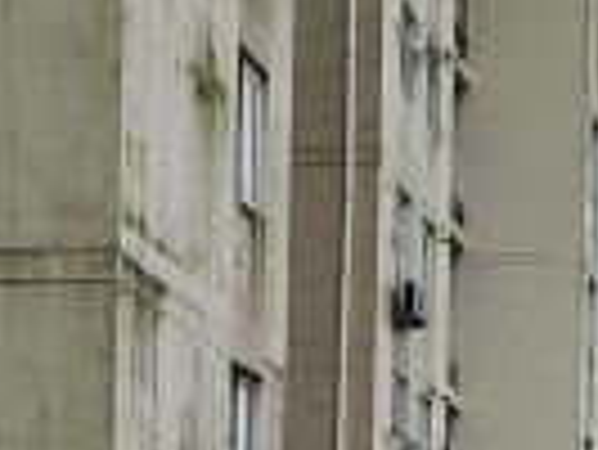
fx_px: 2179
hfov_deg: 15.6
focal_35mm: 126
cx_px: 427
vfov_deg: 11.3
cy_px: 688
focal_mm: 4.22
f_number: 1.8
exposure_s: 1/582
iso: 100
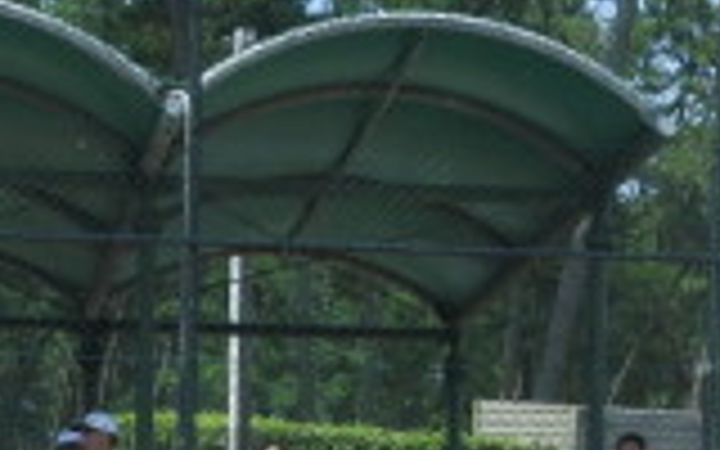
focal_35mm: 131
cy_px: 693
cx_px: 256
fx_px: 2571
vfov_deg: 9.7
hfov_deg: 15.9
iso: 100
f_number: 3.6
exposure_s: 1/800
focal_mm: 5.9
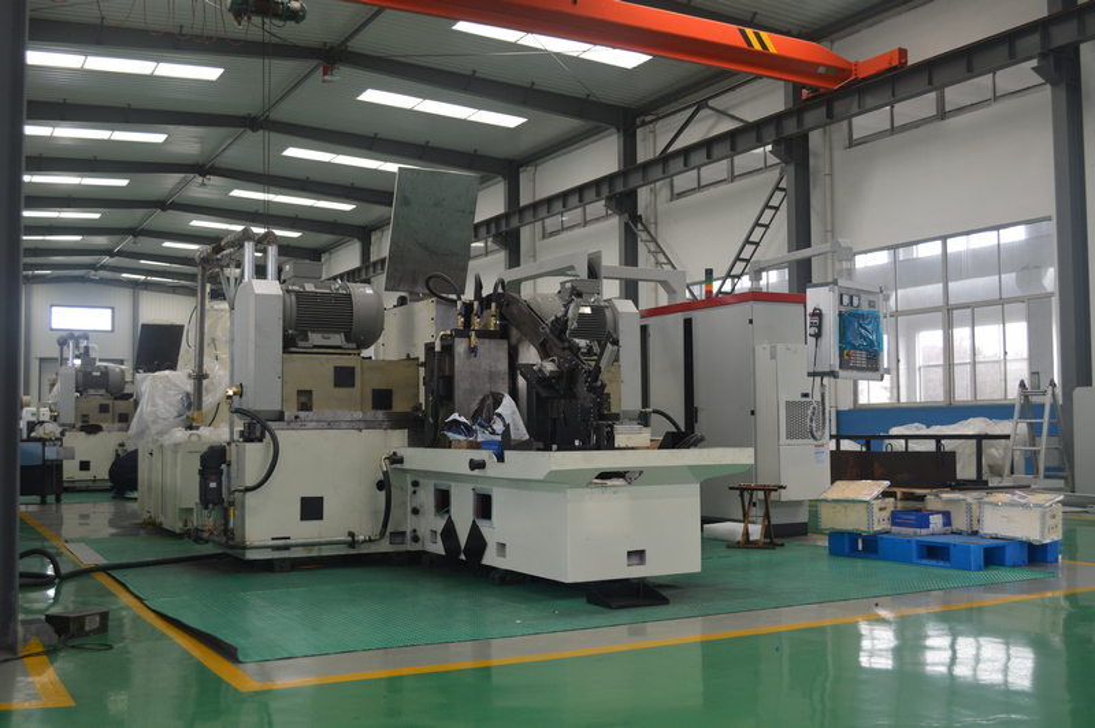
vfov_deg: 36.8
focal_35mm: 36
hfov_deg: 53.2
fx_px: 1094
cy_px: 364
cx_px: 548
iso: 400
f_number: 4.5
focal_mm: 24
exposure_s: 1/80
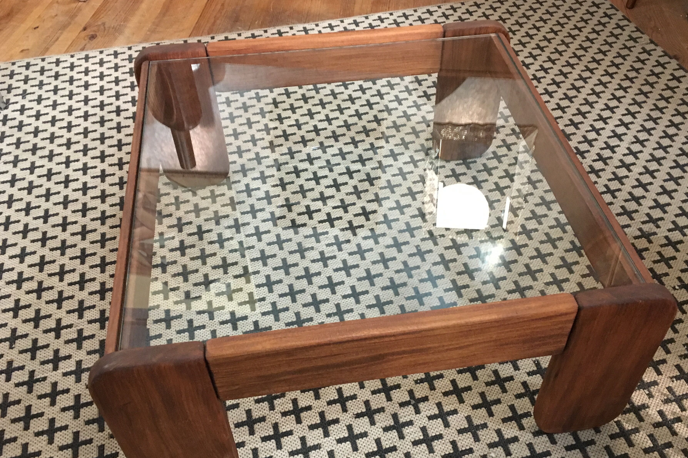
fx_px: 650
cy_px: 270
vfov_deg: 38.8
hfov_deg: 55.7
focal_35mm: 34
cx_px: 369
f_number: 2.2
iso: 400
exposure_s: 1/17
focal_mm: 4.15
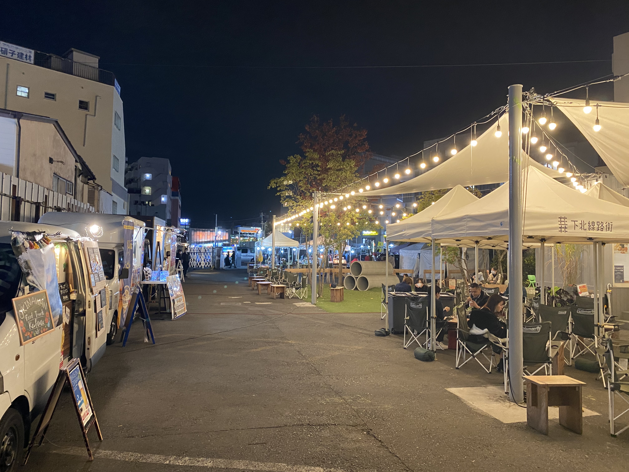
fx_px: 472
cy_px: 236
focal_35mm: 26
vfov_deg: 53.1
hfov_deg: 67.3
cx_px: 314
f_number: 1.8
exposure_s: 1/33
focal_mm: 4.25
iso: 320
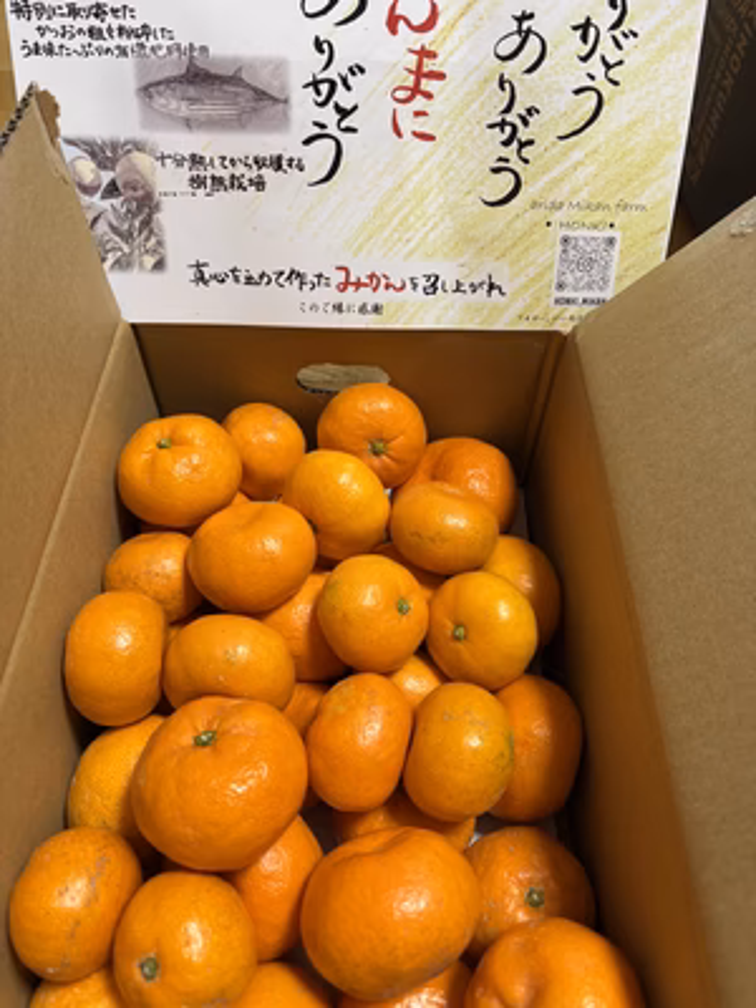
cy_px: 504
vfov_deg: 67.3
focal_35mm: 26
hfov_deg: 53.1
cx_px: 378
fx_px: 757
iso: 125
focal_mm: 5.96
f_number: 1.6
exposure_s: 1/50
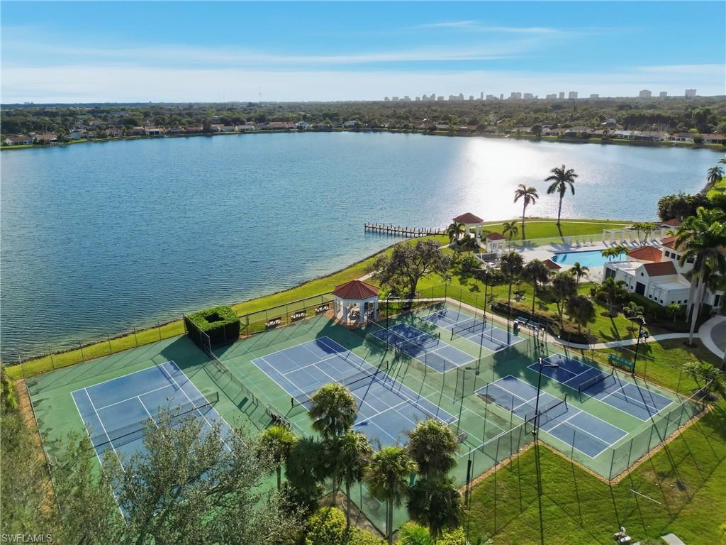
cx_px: 363
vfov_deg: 56.8
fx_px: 503
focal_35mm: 24
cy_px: 272
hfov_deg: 71.6
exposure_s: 1/8000
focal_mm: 6.7
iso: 120
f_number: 1.7
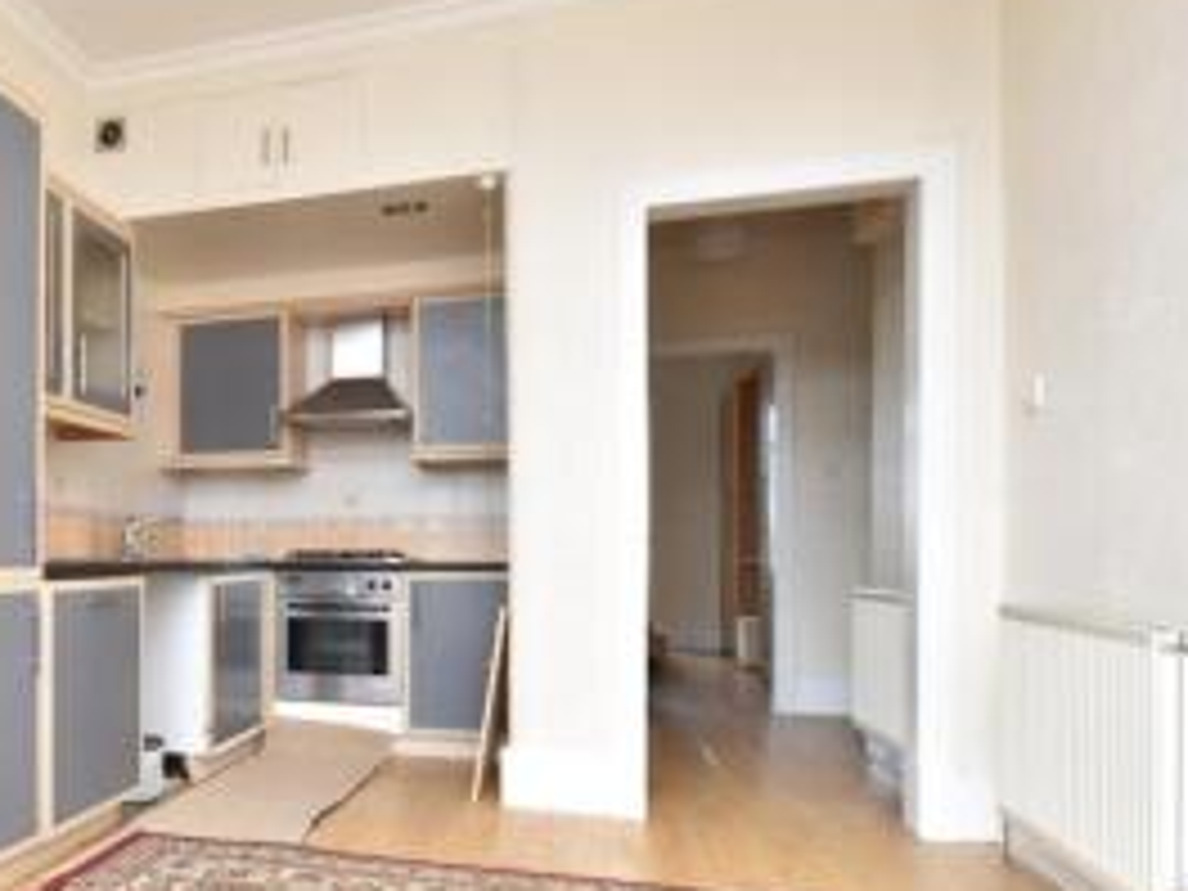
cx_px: 256
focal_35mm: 26
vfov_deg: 52.3
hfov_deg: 62.3
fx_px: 892
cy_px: 578
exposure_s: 1/50
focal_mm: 10
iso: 100
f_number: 3.5
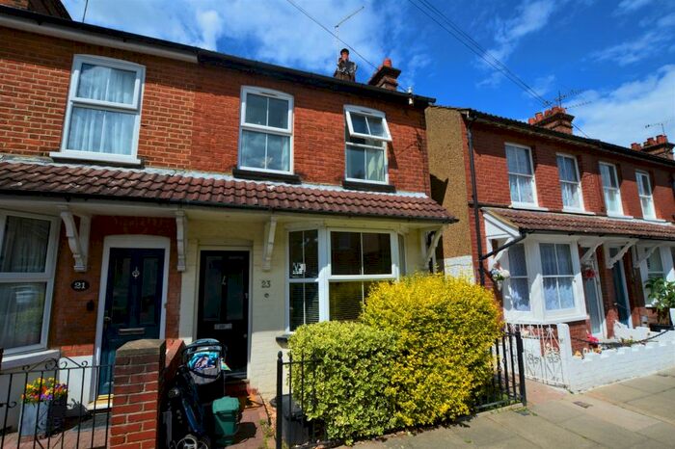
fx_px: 281
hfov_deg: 100.4
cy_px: 224
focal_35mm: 15
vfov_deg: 77.3
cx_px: 338
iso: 250
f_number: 11
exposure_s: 1/500
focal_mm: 10
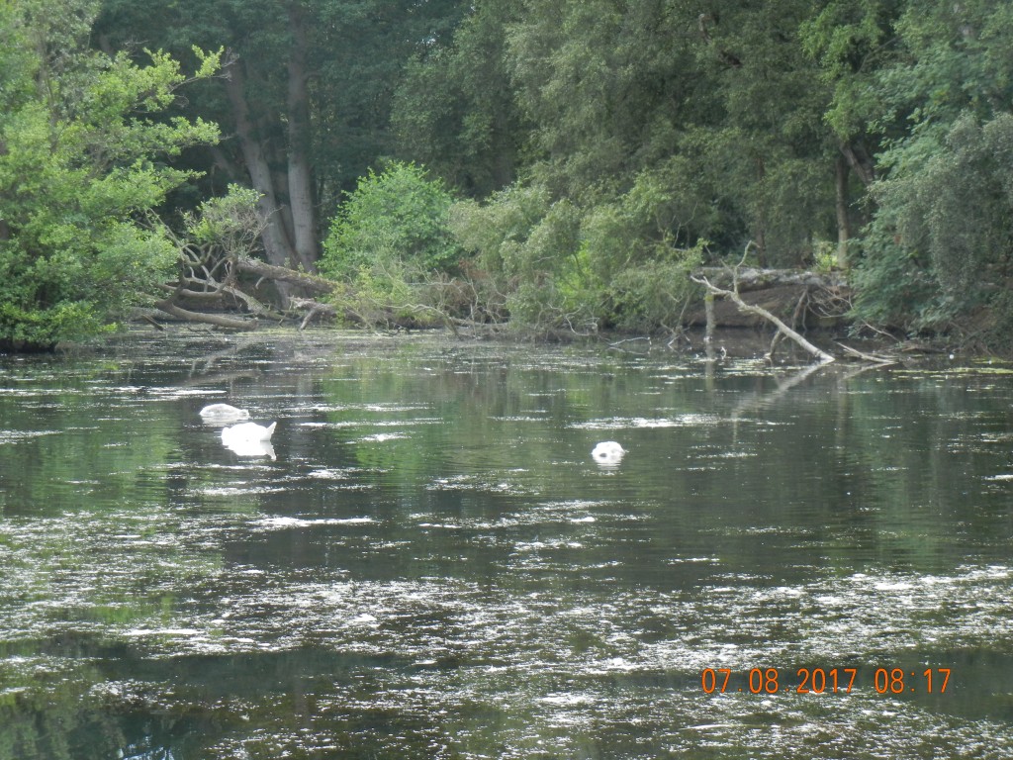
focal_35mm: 102
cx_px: 506
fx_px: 2985
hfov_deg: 19.3
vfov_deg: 14.5
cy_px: 380
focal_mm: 18.3
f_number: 4.5
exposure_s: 1/250
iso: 330
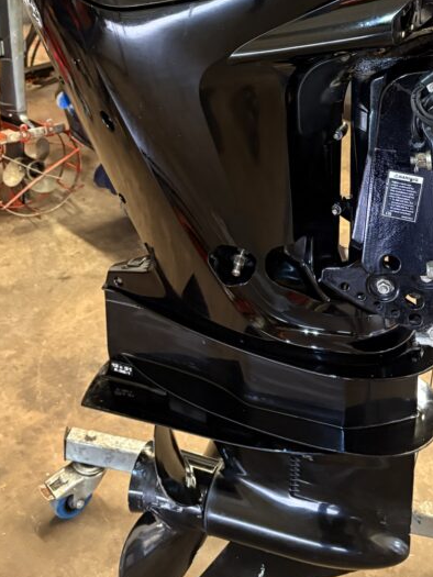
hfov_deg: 28.5
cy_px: 34
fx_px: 850
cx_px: 263
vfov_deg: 34.9
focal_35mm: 51
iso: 800
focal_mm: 5.96
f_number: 1.6
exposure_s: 1/25
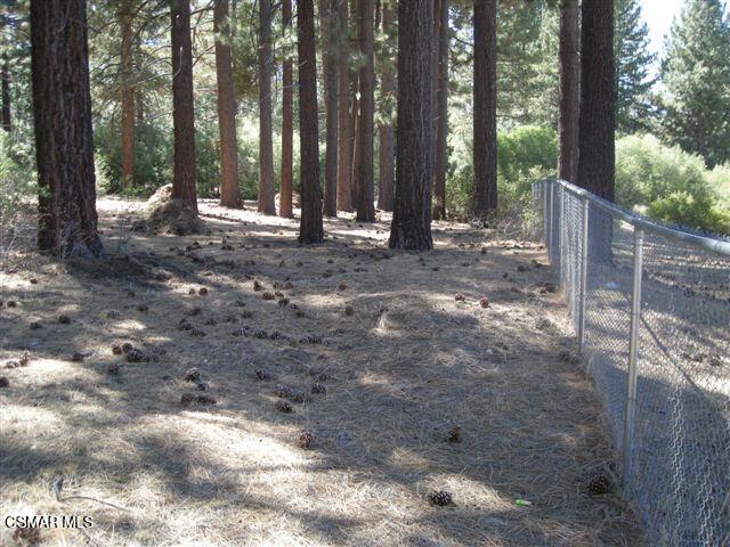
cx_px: 365
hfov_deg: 52.6
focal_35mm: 35
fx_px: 738
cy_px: 274
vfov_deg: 40.7
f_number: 2.8
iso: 50
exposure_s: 1/87.6
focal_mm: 5.7
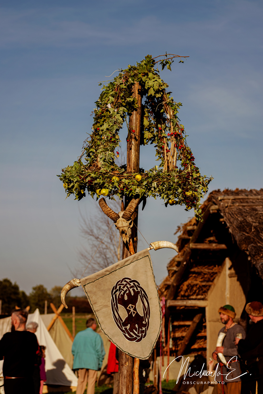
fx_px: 1151
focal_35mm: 105
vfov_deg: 19.5
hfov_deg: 13.0
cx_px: 132
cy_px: 197
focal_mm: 70
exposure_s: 1/640
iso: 100
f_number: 4.5
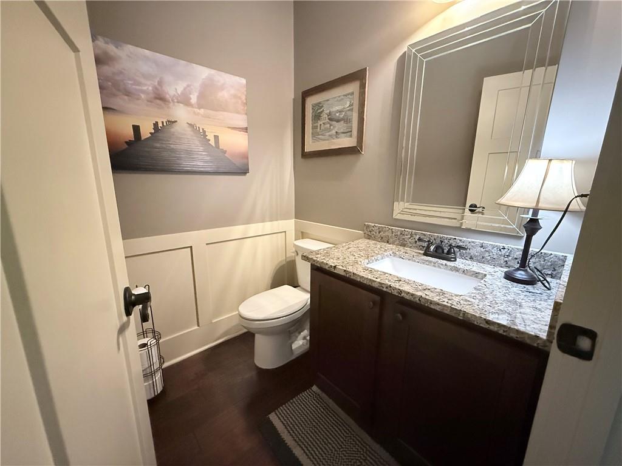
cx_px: 311
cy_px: 233
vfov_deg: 85.7
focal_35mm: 14
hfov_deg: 102.1
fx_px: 252
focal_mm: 2.22
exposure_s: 1/40
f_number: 2.2
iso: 1250
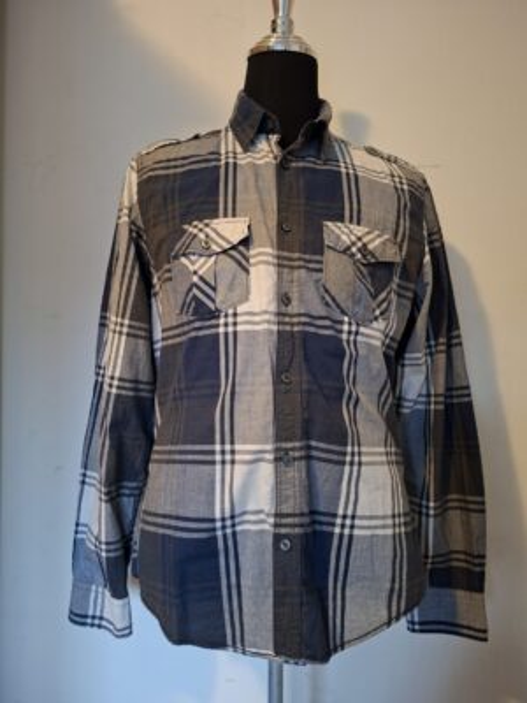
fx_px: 467
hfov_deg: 58.9
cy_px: 352
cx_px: 264
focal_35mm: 23
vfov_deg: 73.9
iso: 500
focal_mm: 5.54
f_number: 1.8
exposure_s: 1/25
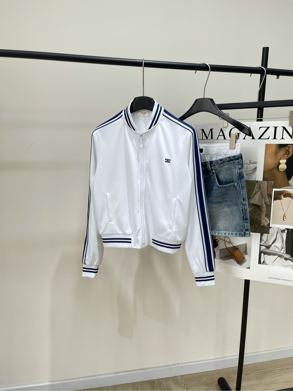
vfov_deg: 67.3
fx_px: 293
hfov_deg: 53.1
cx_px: 146
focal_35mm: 26
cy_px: 196
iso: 32
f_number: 1.6
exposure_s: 1/155
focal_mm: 5.1
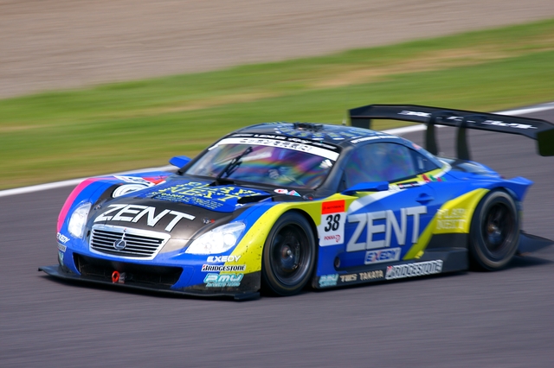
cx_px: 277
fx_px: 6921
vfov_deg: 3.1
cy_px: 184
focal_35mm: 450
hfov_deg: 4.6
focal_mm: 300
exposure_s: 1/100
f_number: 8
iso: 100
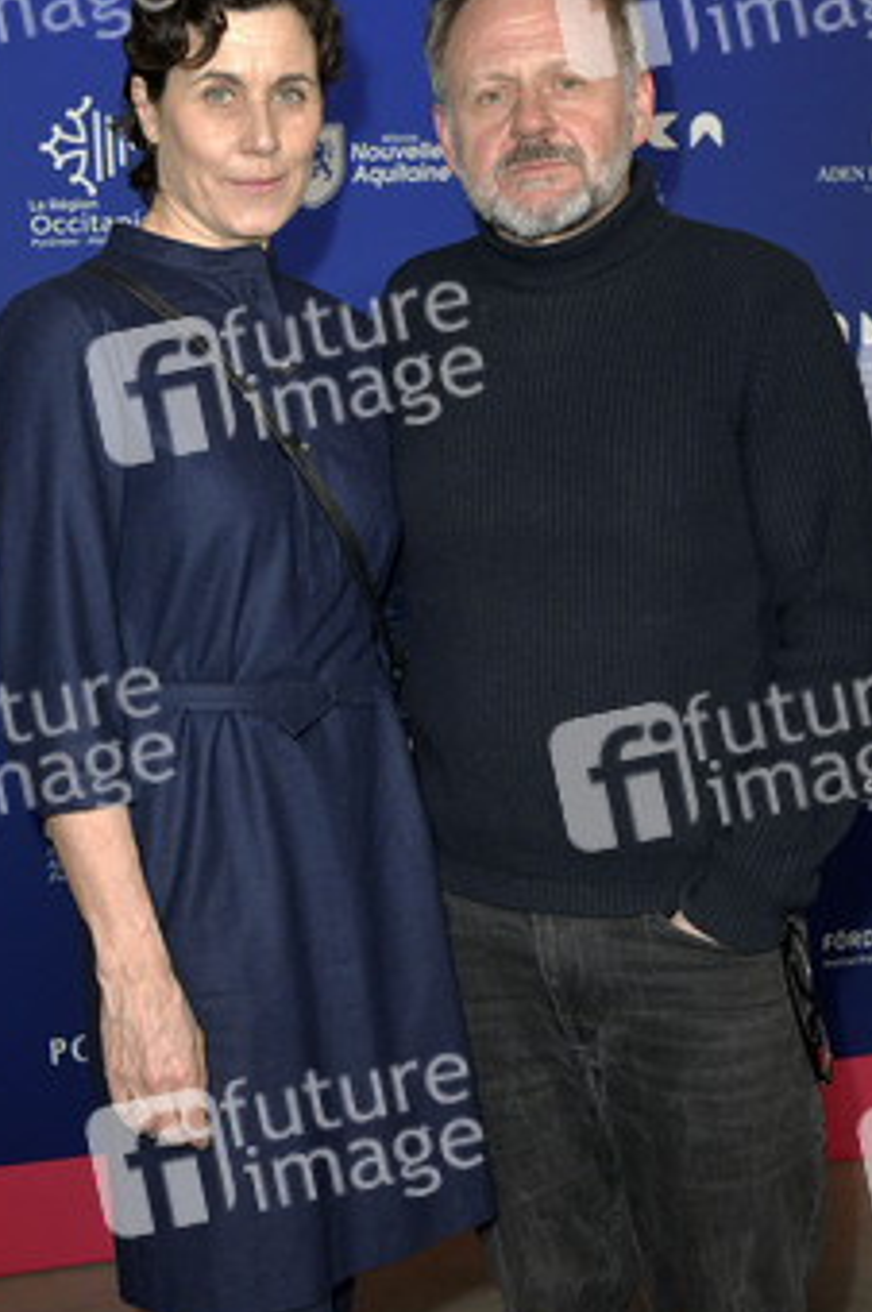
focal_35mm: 47
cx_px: 397
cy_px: 567
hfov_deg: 28.6
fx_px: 1711
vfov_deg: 41.9
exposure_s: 1/200
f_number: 5.6
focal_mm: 40
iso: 2000
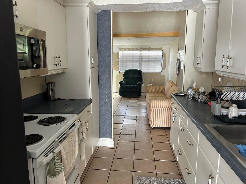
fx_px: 185
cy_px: 92
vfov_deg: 53.1
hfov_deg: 67.3
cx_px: 123
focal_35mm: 26
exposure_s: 1/60
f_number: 1.5
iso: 250
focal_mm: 5.7
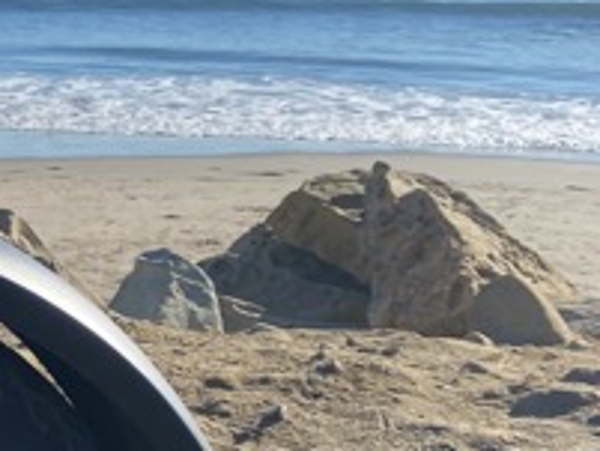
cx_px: -427
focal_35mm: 97
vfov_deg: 15.2
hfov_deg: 17.2
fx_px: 1682
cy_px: 276
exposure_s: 1/2817
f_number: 1.8
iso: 32
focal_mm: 4.25
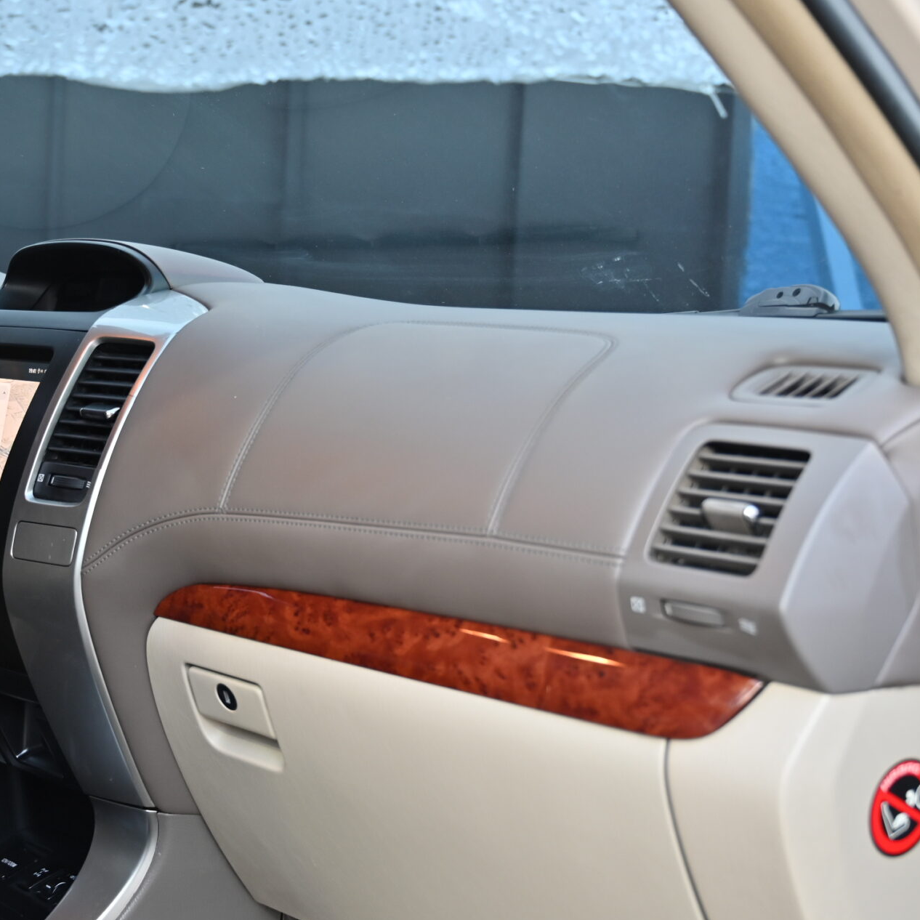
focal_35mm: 56
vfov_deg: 30.6
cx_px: 254
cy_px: 532
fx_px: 1680
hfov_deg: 30.2
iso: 200
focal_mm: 32.5
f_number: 4
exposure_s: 1/20
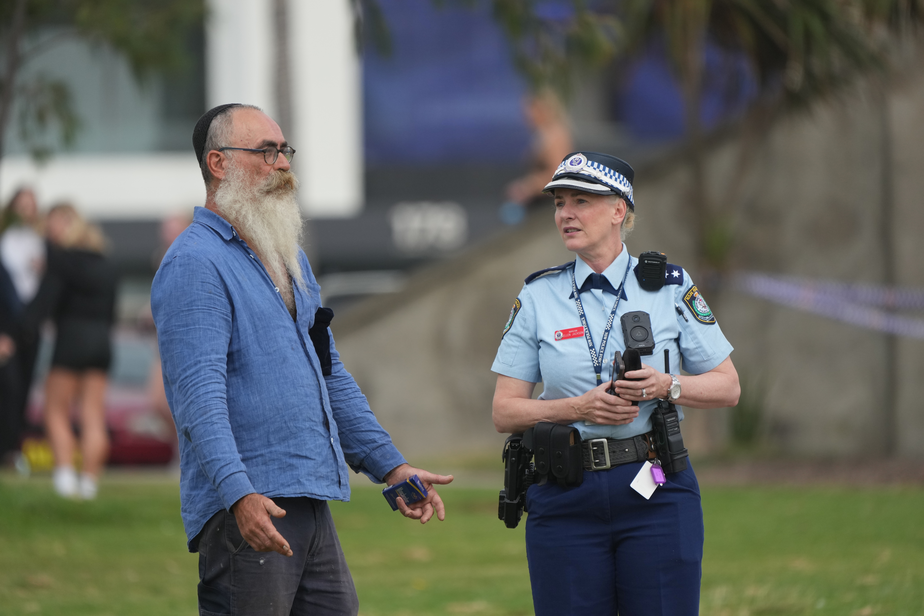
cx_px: 462
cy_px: 308
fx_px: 15091
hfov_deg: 3.5
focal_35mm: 588
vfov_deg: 2.3
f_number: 6.3
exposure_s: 1/1250
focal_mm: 588
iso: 800
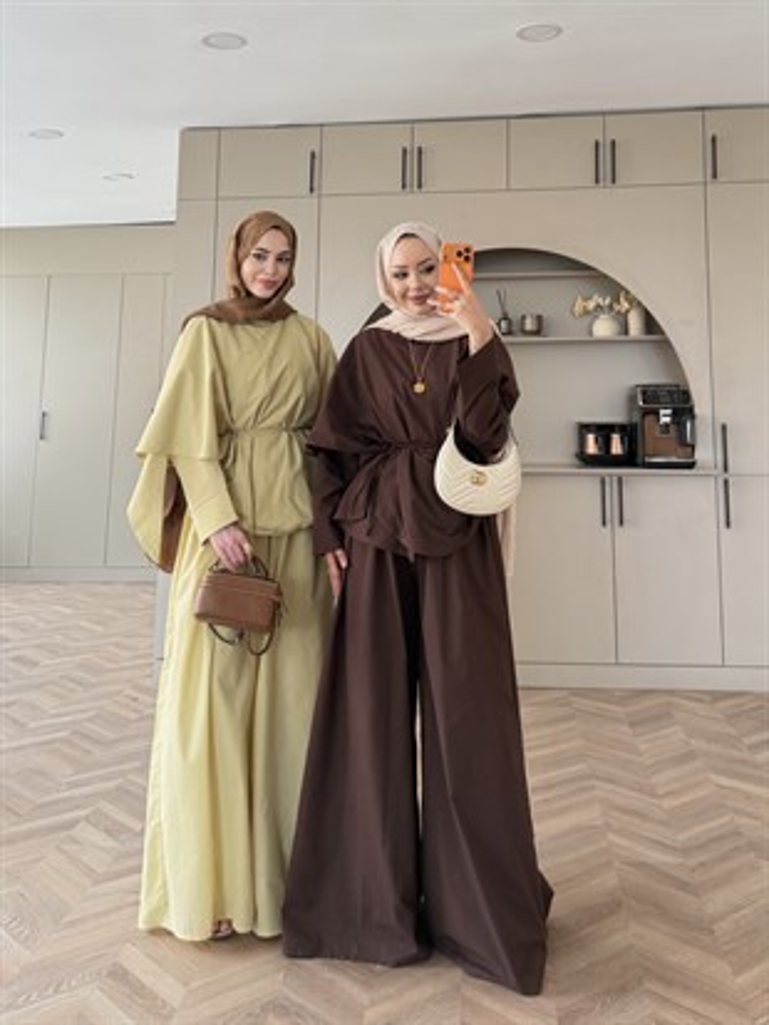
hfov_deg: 56.8
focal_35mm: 24
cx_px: 384
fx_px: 711
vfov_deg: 71.6
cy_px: 512
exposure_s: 1/121
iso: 125
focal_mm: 6.76
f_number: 1.78
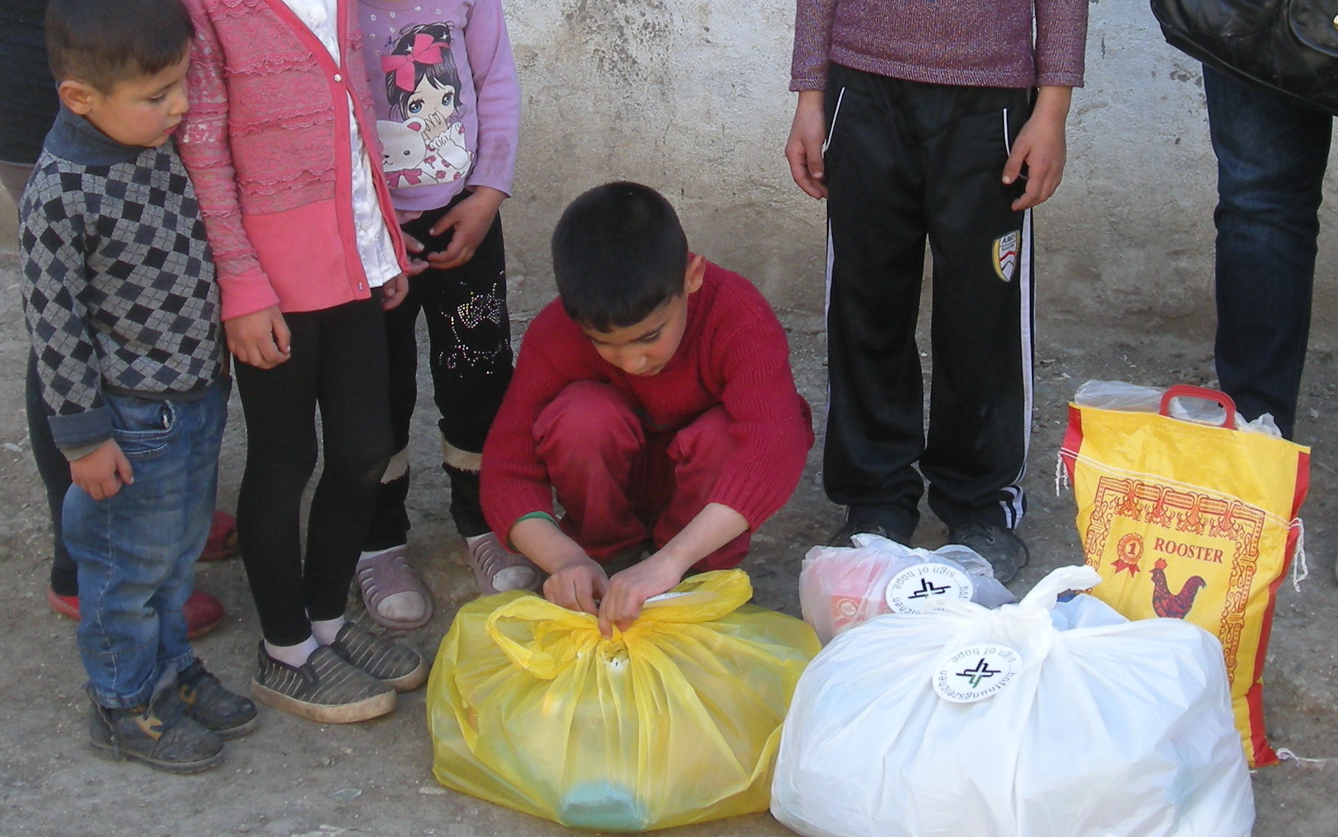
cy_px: -46
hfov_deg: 24.3
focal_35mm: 85
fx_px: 3100
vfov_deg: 15.0
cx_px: 608
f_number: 2.8
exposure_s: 1/135
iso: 64
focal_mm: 7.9
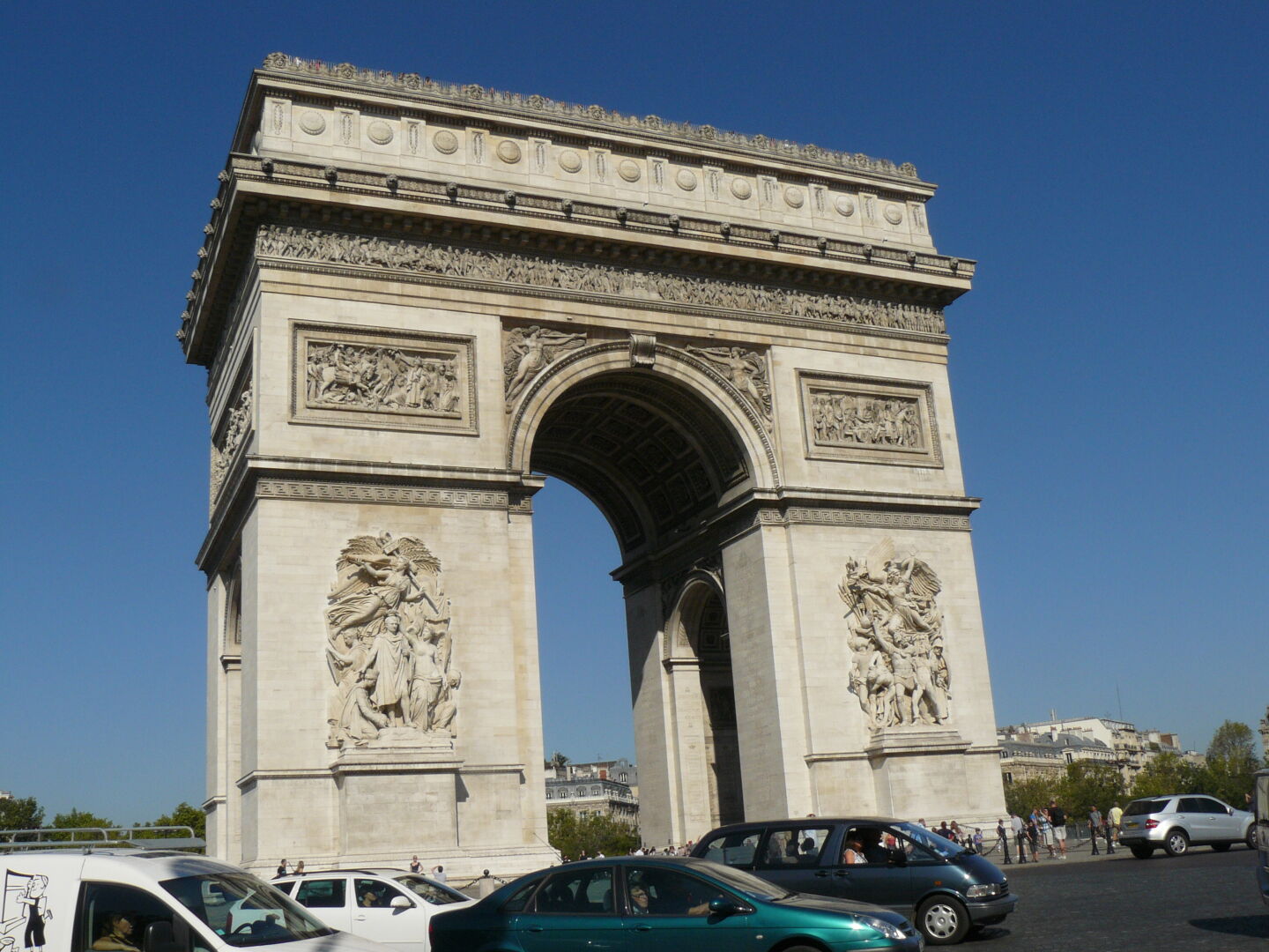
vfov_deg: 39.7
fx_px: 1320
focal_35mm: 36
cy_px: 476
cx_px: 634
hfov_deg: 51.4
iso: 100
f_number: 8
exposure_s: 1/400
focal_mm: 6
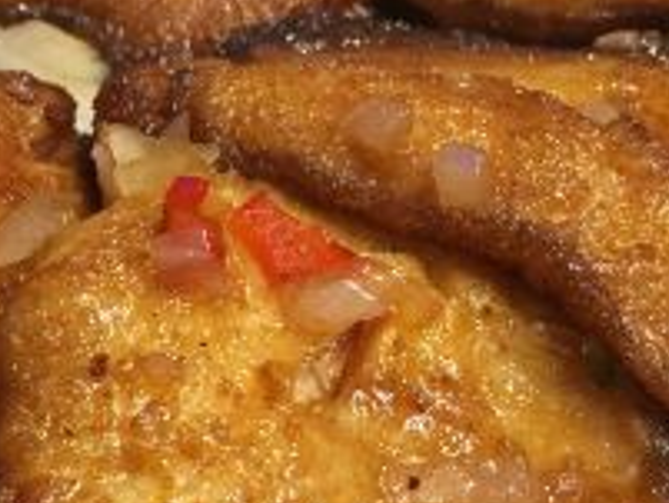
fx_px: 1953
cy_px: 305
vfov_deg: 14.7
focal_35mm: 101
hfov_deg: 19.3
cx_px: 186
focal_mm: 4.15
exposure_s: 1/33
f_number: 2.2
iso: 64
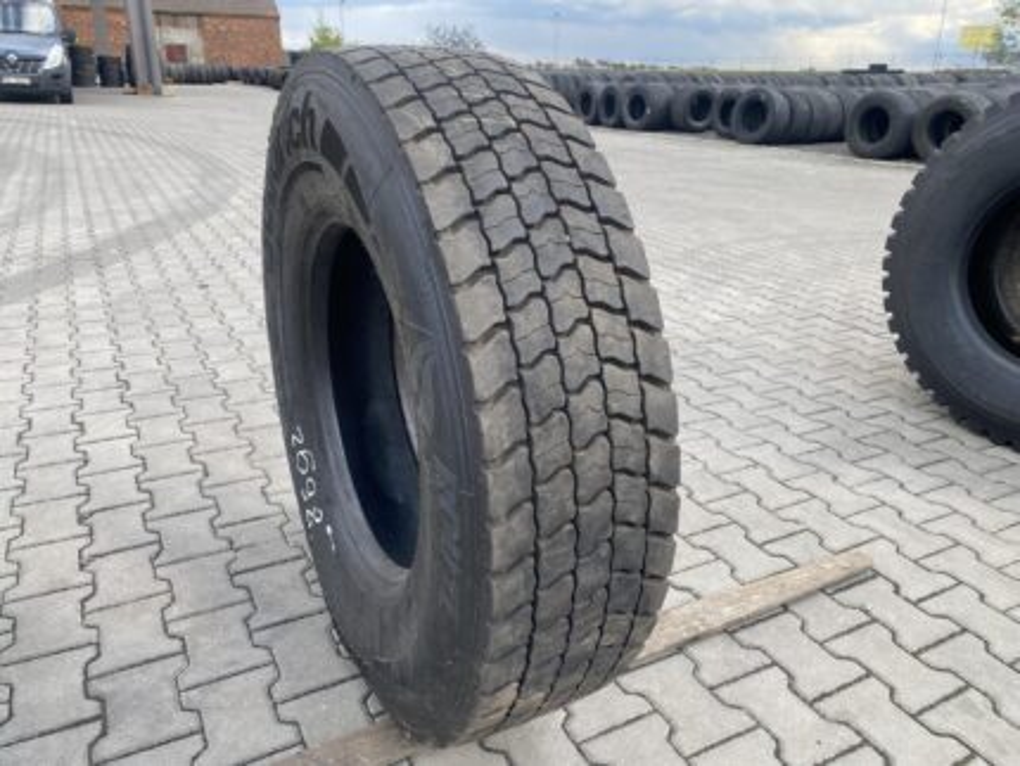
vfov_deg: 53.1
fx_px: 767
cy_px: 383
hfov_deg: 67.3
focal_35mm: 26
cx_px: 510
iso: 32
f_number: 1.8
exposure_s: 1/423
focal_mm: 4.25
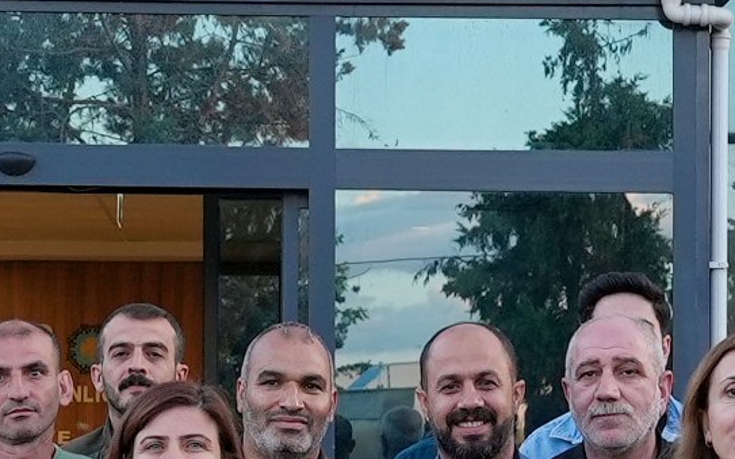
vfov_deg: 9.6
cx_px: 318
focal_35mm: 135
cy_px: 445
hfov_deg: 15.5
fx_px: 2703
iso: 800
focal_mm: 24
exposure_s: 1/160
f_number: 4
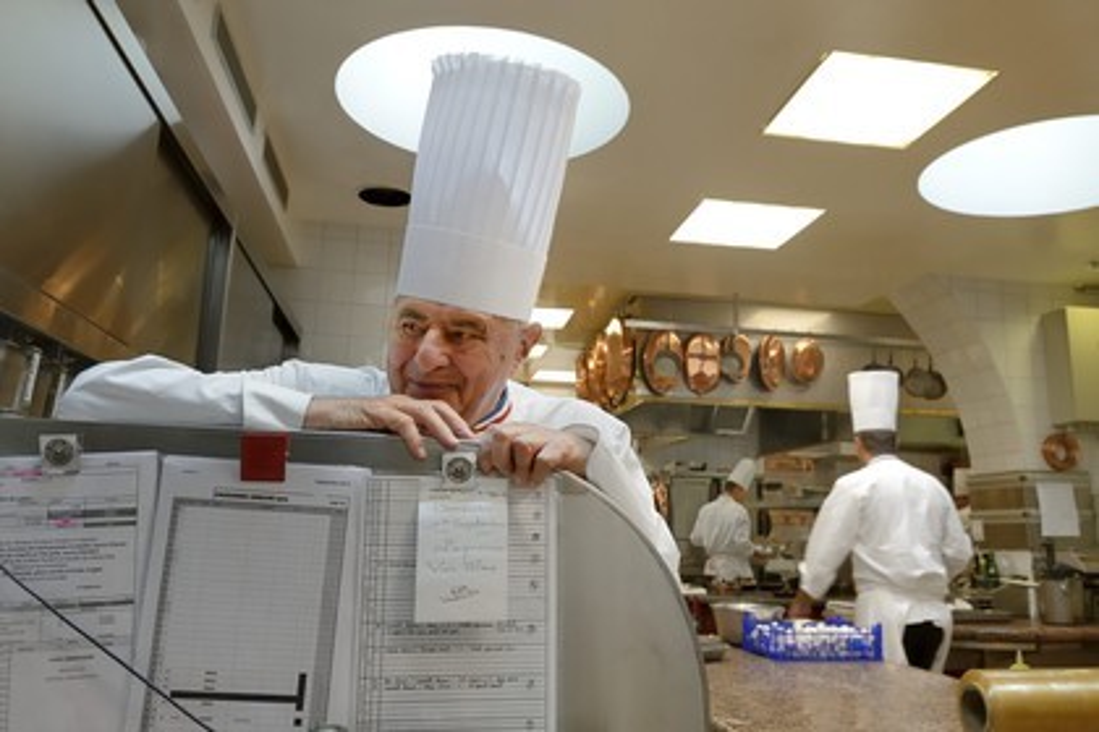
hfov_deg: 67.4
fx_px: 824
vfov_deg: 47.9
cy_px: 366
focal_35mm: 27
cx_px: 550
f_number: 8
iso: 1600
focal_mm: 27
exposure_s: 1/60
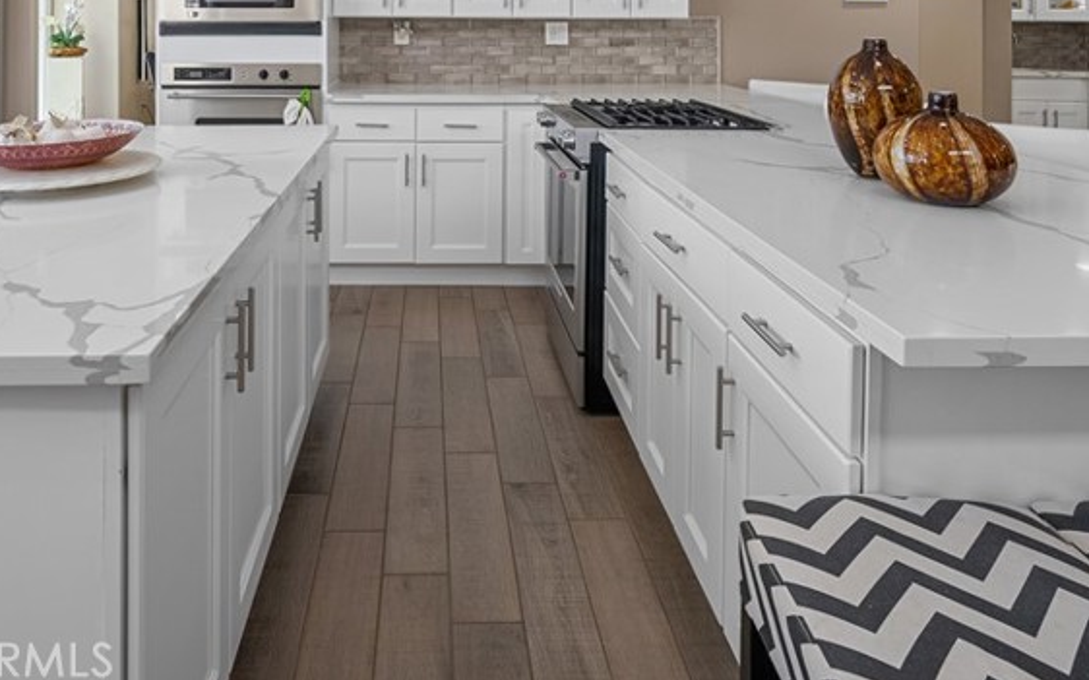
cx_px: 453
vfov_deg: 42.2
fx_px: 771
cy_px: 26
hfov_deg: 69.9
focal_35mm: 26
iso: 400
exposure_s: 1/25
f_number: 9
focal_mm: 14
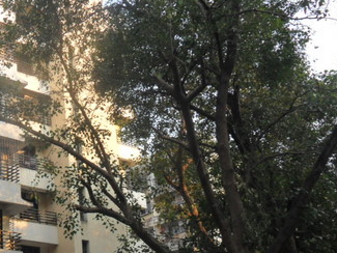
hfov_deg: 29.6
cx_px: 41
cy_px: 162
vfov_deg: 23.2
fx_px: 614
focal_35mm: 63
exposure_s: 1/125
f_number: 3.7
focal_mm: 5.7
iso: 100
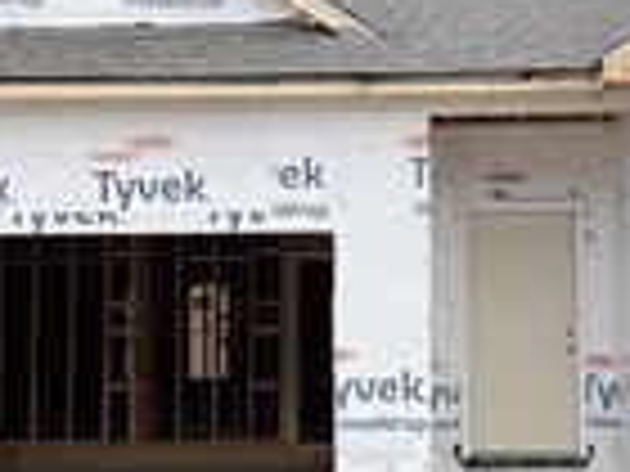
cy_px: 281
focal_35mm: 86
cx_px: 360
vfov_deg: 17.2
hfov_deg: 22.7
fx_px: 1565
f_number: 1.78
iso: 80
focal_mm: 6.76
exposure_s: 1/1018
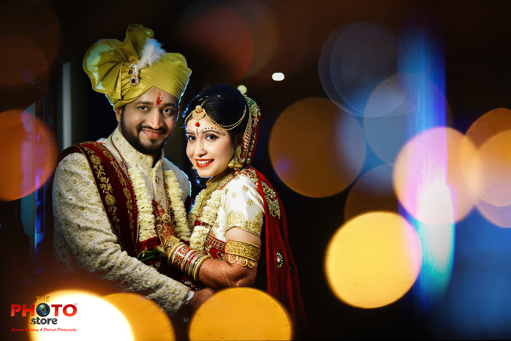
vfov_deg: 12.5
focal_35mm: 110
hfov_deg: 18.6
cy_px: 170
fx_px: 1562
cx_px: 256
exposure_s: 1/640
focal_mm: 110
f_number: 3.2
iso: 6400
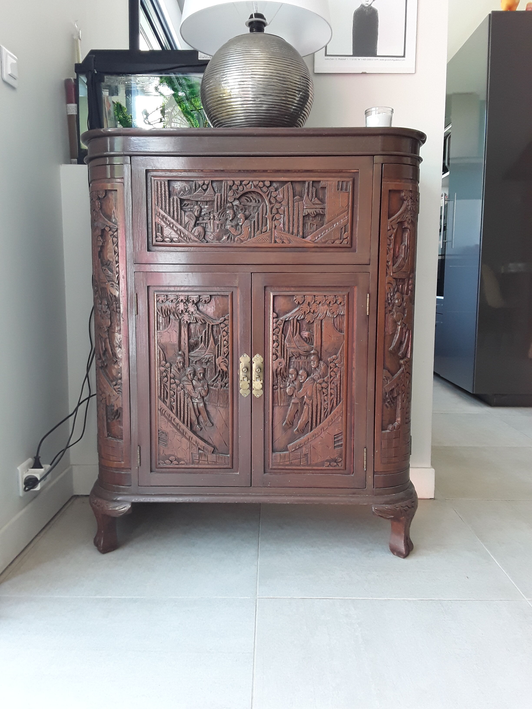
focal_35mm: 27
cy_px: 354
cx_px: 266
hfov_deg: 51.4
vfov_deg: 65.3
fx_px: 553
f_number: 1.9
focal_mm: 2.91
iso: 64
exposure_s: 1/33
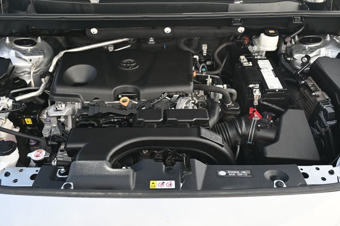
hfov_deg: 55.1
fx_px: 326
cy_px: 113
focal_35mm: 34
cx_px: 170
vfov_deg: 38.3
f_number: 4.2
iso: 360
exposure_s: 1/250
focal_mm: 23
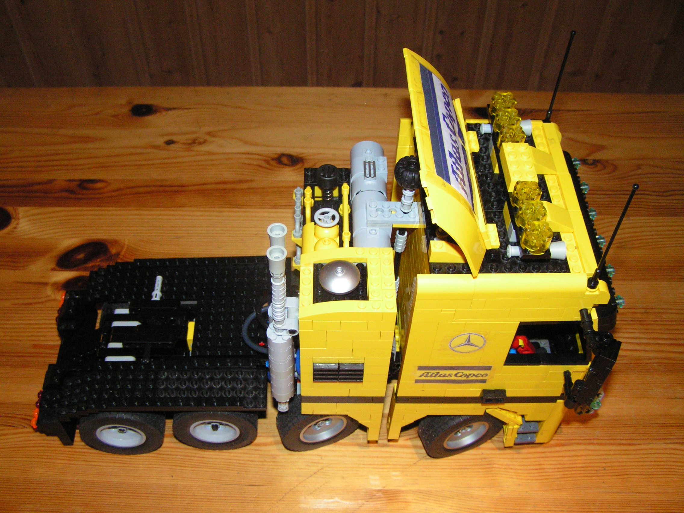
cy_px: 256
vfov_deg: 37.7
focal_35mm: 38
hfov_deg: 49.0
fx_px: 751
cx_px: 342
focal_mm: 6.3
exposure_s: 1/40
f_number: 2.8
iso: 200
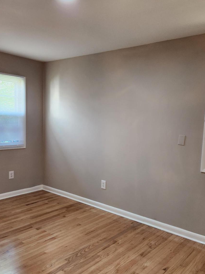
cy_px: 144
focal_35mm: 31
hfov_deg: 45.4
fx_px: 245
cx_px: 105
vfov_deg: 58.3
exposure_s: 1/120
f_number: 1.8
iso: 200
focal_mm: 5.4
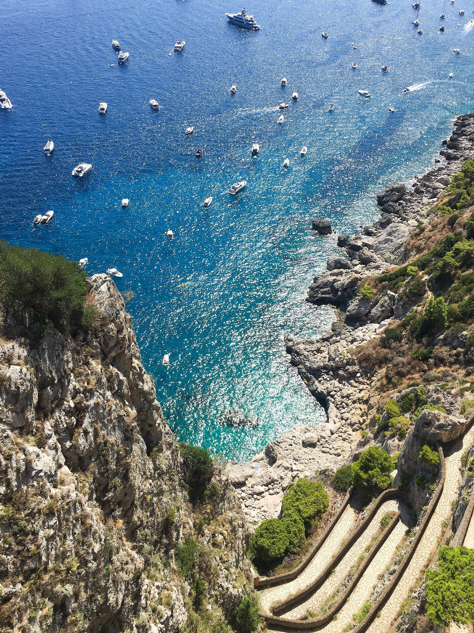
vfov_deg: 61.7
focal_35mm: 29
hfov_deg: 48.2
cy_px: 316
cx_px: 237
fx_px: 529
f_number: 2.2
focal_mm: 4.15
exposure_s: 1/1603
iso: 25
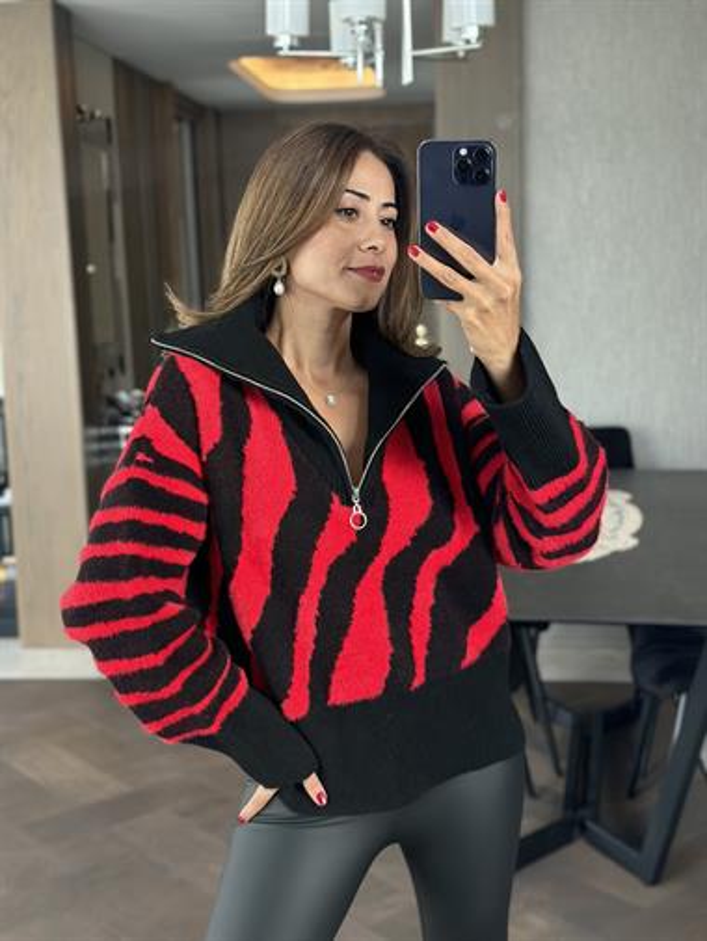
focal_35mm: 48
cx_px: 354
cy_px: 470
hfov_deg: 30.3
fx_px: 1306
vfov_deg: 39.6
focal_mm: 6.86
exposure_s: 1/60
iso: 250
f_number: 1.78
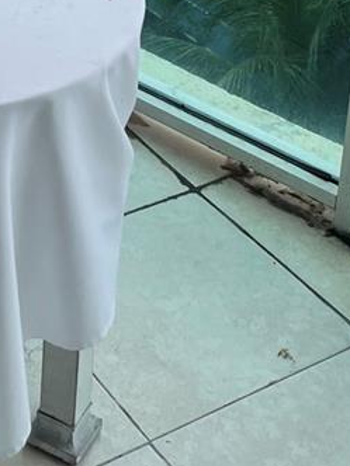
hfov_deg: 15.3
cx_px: -34
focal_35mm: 94
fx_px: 1267
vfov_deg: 18.9
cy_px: -188
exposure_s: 1/1052
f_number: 1.6
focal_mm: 4.2
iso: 32
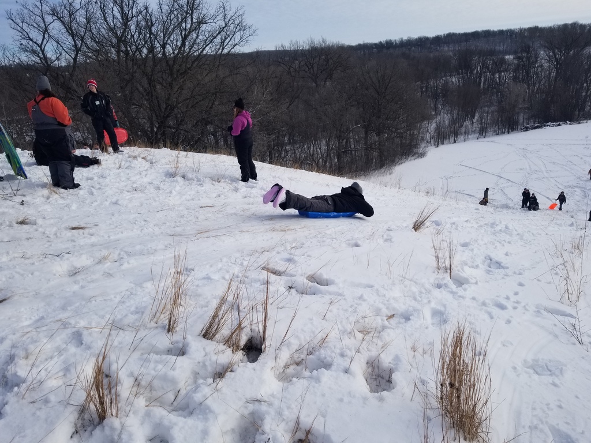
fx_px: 444
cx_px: 296
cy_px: 222
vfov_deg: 53.1
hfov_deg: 67.3
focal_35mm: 26
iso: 50
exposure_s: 1/5168
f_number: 1.7
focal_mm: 4.3
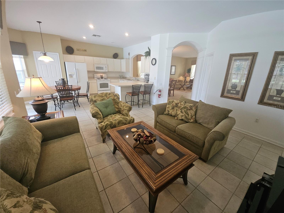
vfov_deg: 89.9
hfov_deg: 106.2
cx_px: 142
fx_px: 107
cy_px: 106
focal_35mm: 13
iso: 250
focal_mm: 1.7
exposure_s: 1/60
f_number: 2.2
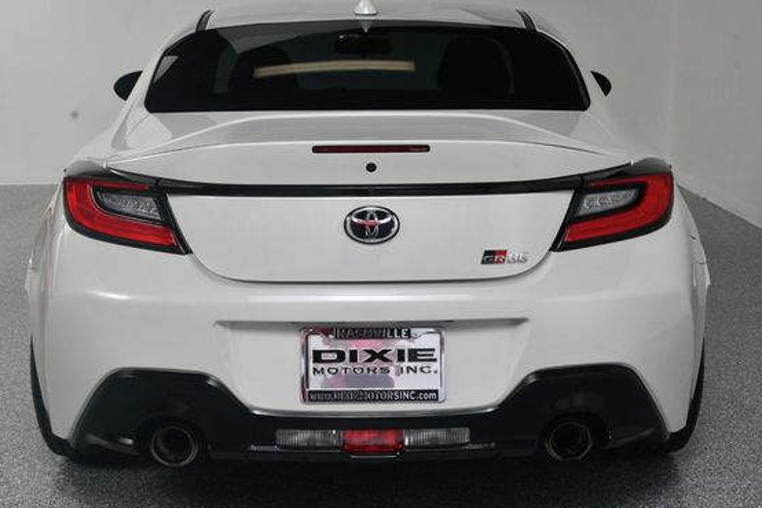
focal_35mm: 52
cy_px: 249
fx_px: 1100
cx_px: 382
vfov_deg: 26.0
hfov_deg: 38.2
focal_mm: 30
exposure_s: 1/160
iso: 100
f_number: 14
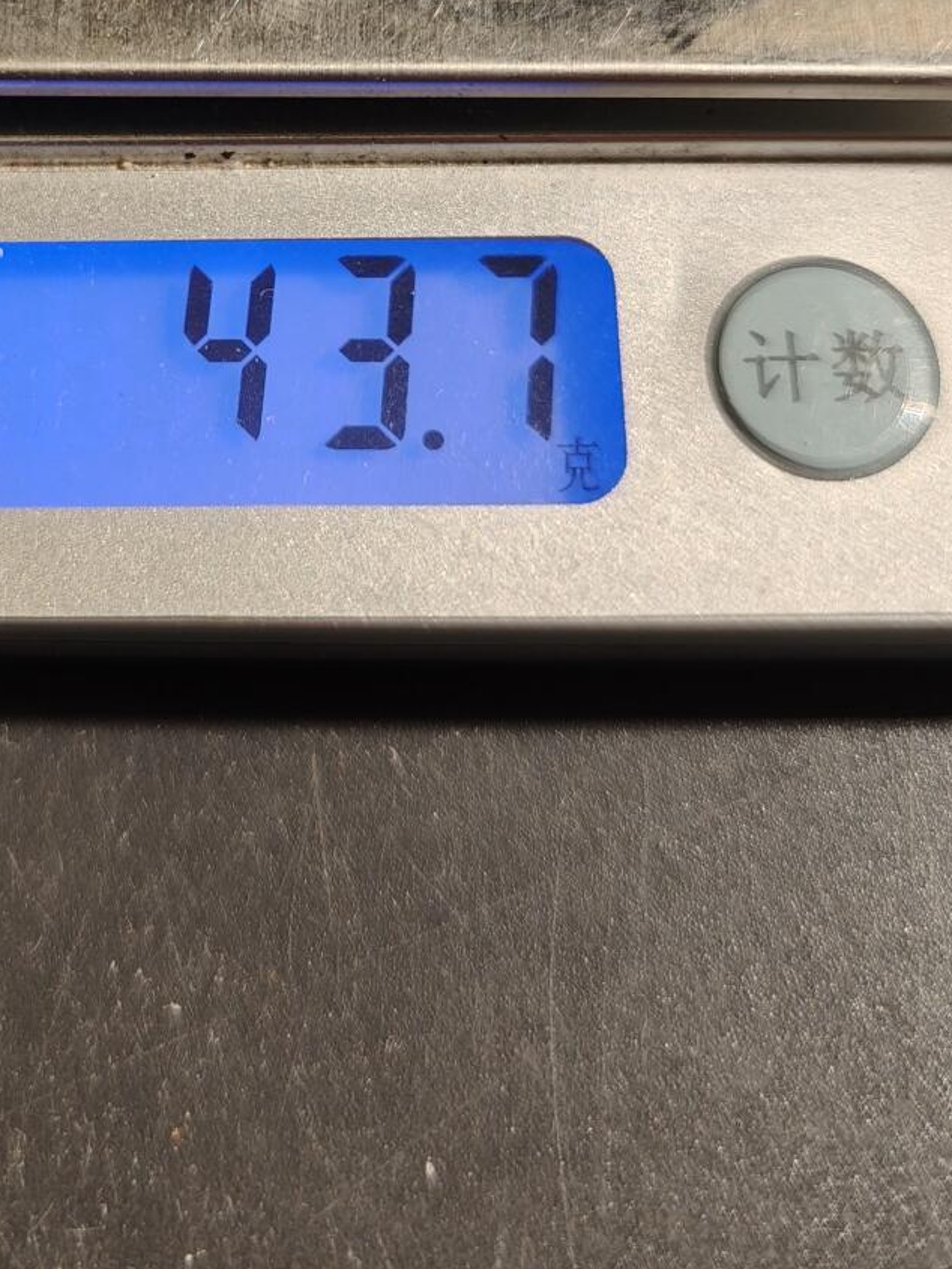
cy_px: 207
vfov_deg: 37.2
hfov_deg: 29.2
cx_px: 234
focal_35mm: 49
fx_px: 1796
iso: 125
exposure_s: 1/100
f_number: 1.6
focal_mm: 6.06
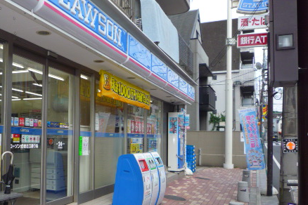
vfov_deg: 34.9
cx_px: 86
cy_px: 125
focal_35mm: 38
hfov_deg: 49.1
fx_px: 325
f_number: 2.8
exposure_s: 1/640
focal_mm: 4.4
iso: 100
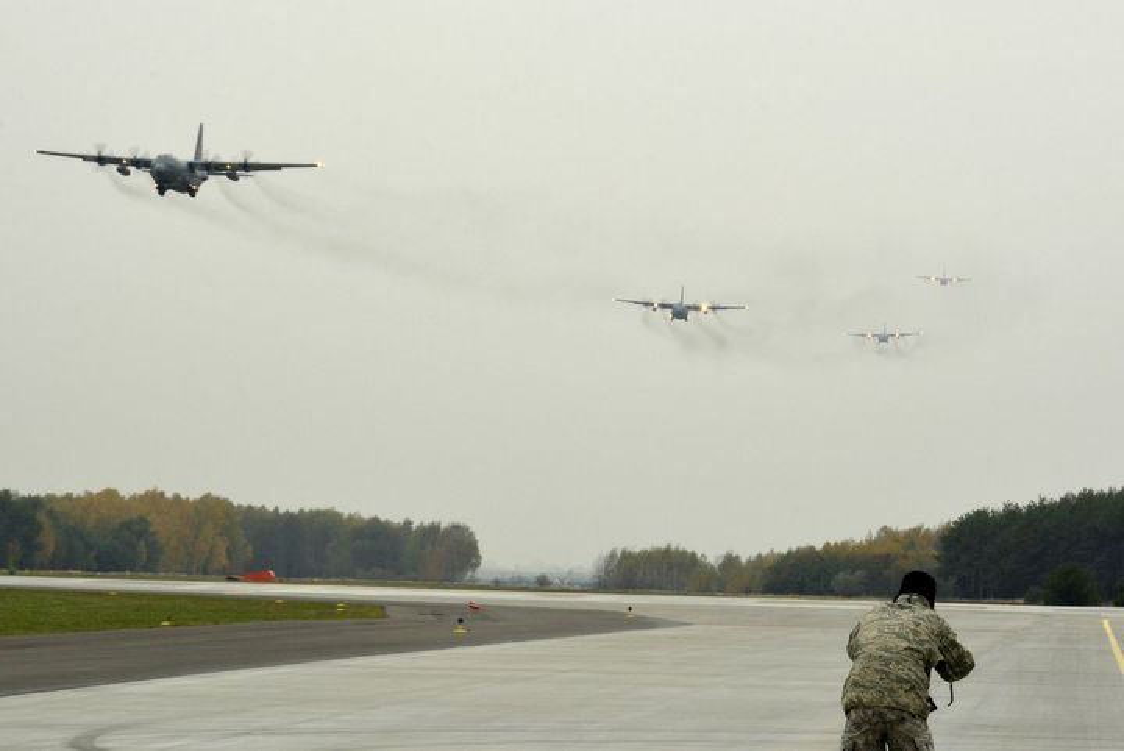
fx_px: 4217
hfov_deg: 15.2
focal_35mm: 135
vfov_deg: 10.2
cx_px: 562
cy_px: 376
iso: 320
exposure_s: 1/100
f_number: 20
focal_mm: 90
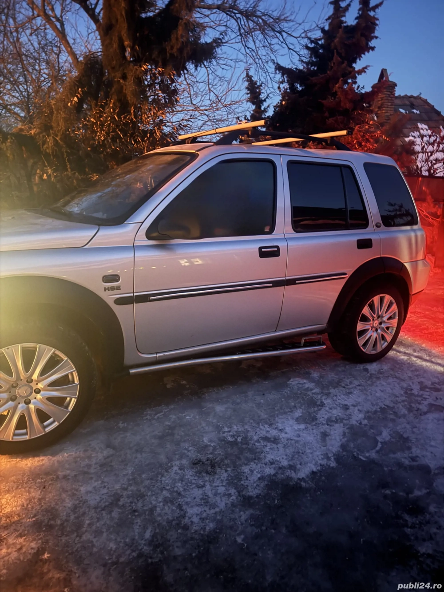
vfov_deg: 71.6
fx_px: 411
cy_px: 296
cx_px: 222
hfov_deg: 56.8
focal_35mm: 24
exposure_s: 1/2
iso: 1250
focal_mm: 6.76
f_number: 1.78
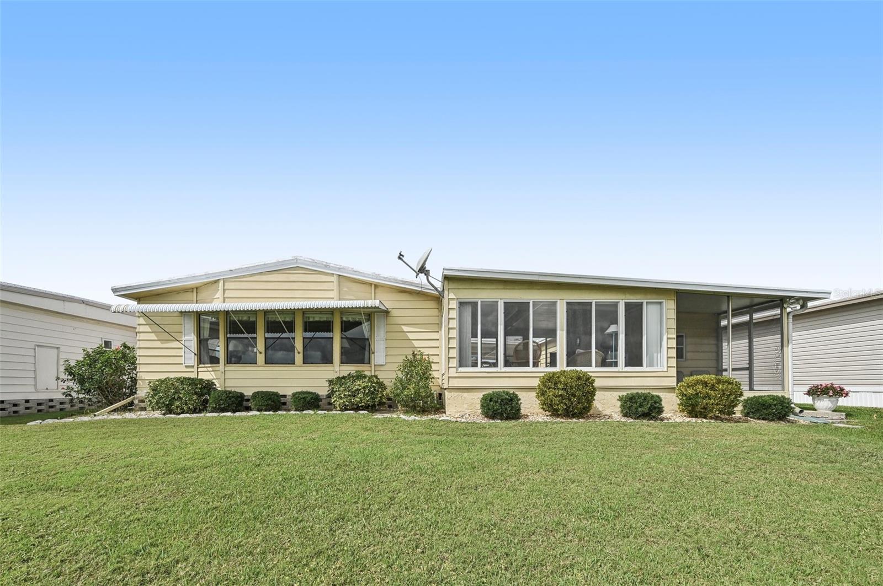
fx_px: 343
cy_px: 293
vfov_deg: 81.1
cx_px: 442
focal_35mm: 14
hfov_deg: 104.3
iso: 400
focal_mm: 14
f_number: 8
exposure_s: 1/2500
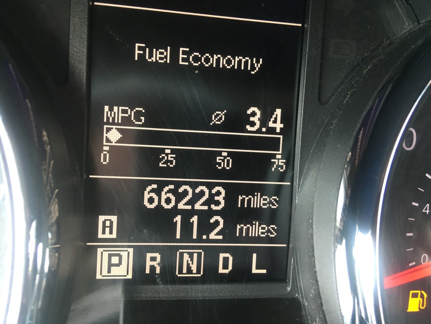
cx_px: 216
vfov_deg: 48.2
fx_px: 361
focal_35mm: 29
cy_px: 162
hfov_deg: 61.7
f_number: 2.2
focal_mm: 4.15
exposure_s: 1/30
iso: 80
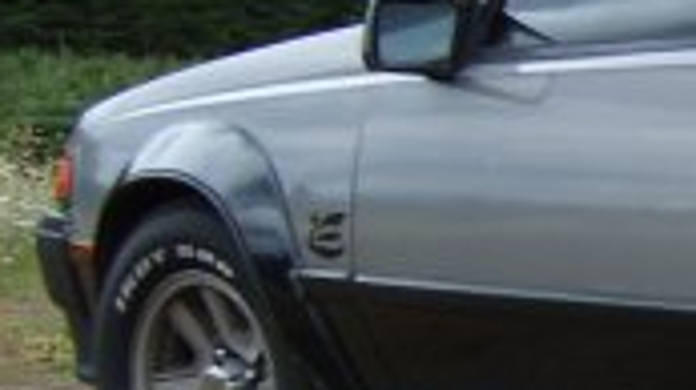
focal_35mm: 141
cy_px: 382
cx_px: 1275
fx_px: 2600
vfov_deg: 8.5
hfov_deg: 13.6
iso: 50
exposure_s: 1/500
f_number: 2.8
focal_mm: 5.8
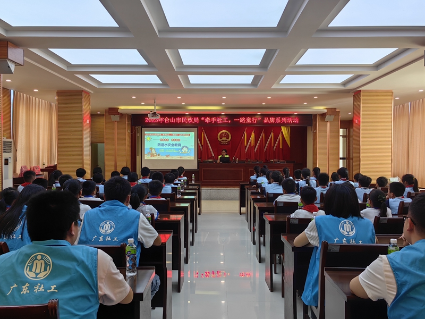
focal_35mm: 31
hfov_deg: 58.4
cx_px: 212
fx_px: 381
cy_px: 160
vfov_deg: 45.4
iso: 50
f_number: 2
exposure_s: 1/268
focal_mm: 5.75
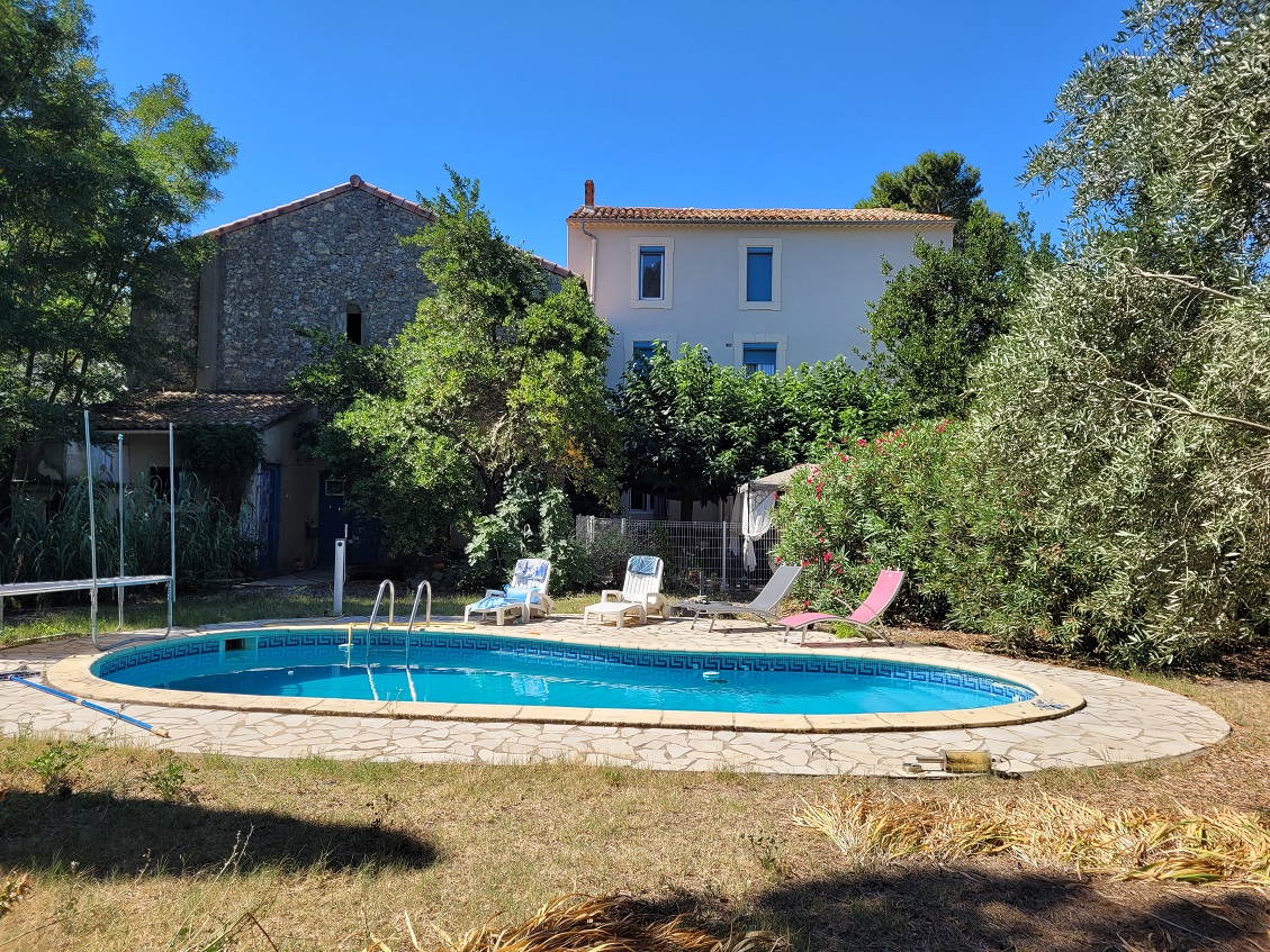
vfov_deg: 53.1
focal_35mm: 26
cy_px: 476
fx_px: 954
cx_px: 635
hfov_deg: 67.3
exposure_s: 1/1668
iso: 40
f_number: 1.8
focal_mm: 5.4
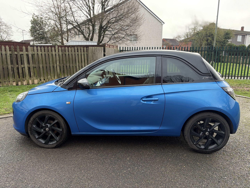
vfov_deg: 53.1
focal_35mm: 26
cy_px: 94
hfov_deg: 67.3
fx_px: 188
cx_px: 125
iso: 40
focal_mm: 5.96
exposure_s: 1/140
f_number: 1.6
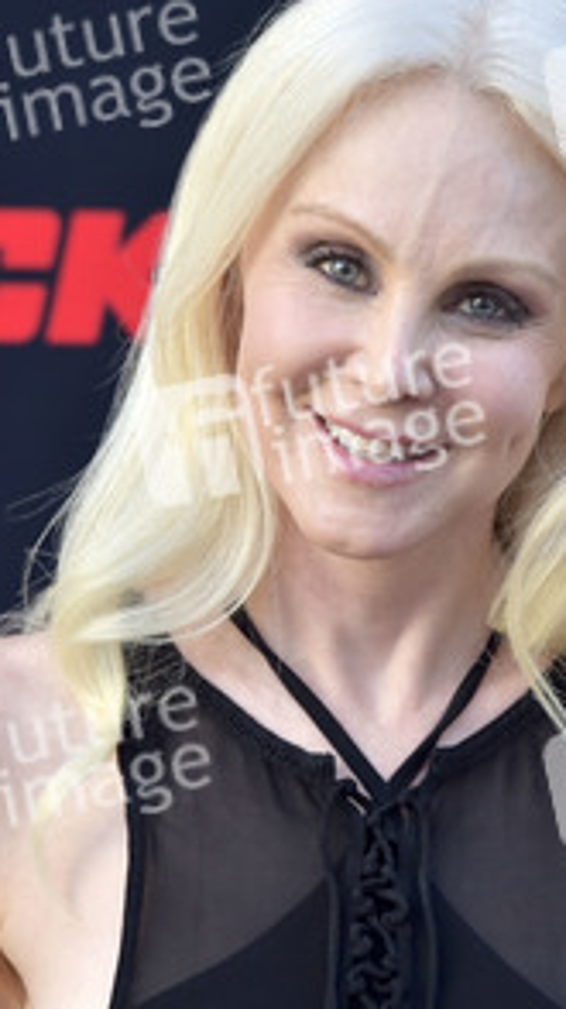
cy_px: 597
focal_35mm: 357
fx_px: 9542
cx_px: 410
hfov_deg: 3.4
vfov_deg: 6.0
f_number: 7.1
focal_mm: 250
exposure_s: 1/250
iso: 640
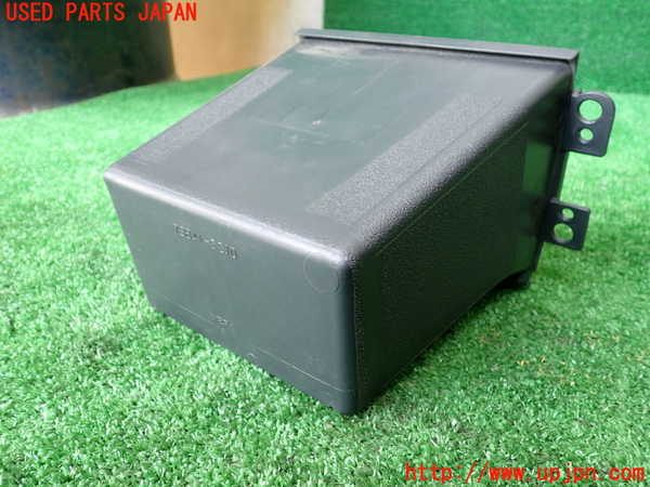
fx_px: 563
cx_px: 325
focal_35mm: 30
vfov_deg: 46.8
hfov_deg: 60.0
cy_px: 244
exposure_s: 1/40
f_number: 2.3
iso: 200
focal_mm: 5.4
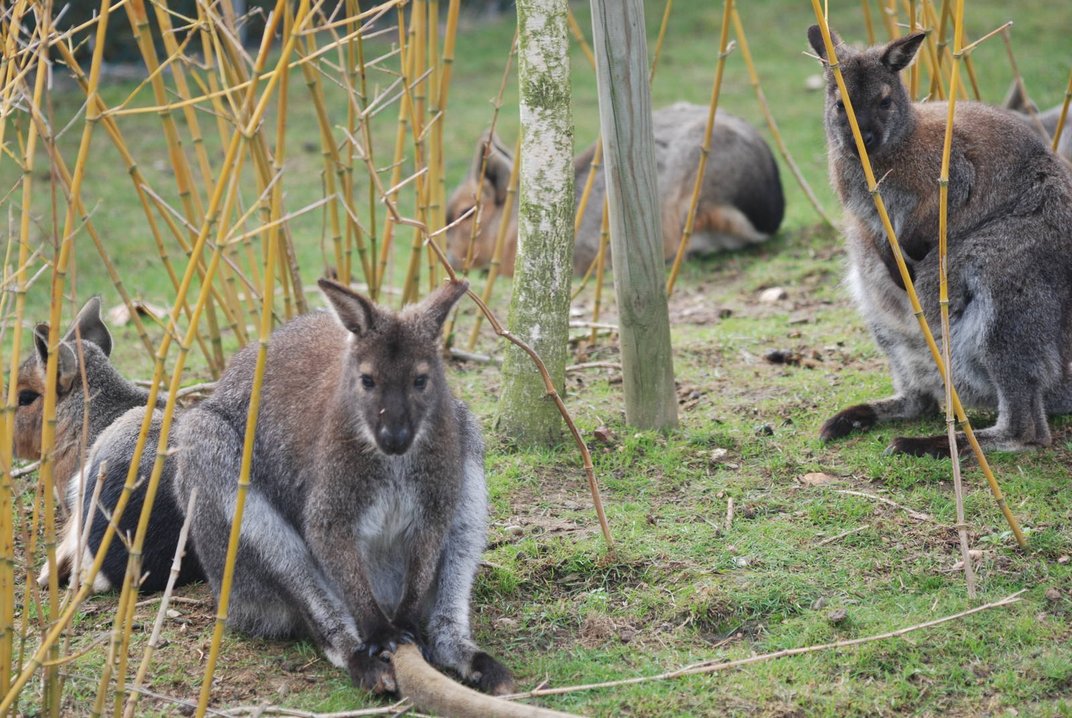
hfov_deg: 11.2
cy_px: 359
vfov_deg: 7.5
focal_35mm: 183
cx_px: 536
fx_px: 5456
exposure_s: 1/250
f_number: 4.2
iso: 200
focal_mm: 122
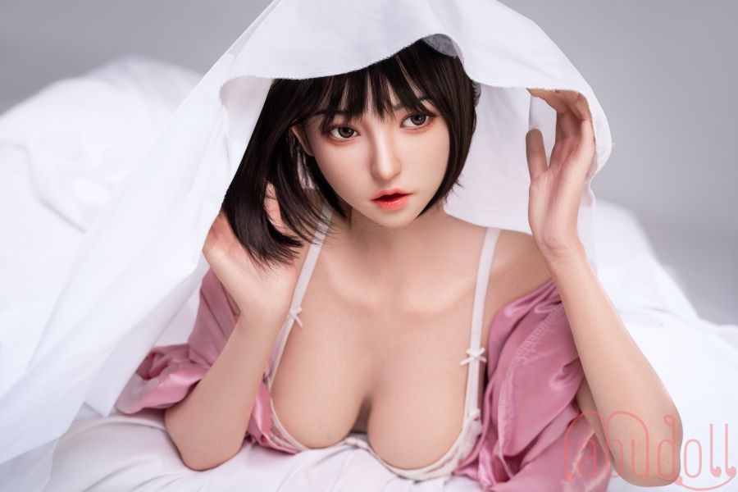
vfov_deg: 25.1
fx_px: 1107
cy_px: 246
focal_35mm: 54
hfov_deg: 36.9
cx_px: 369
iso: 50
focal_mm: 54
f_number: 4
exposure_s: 1/125
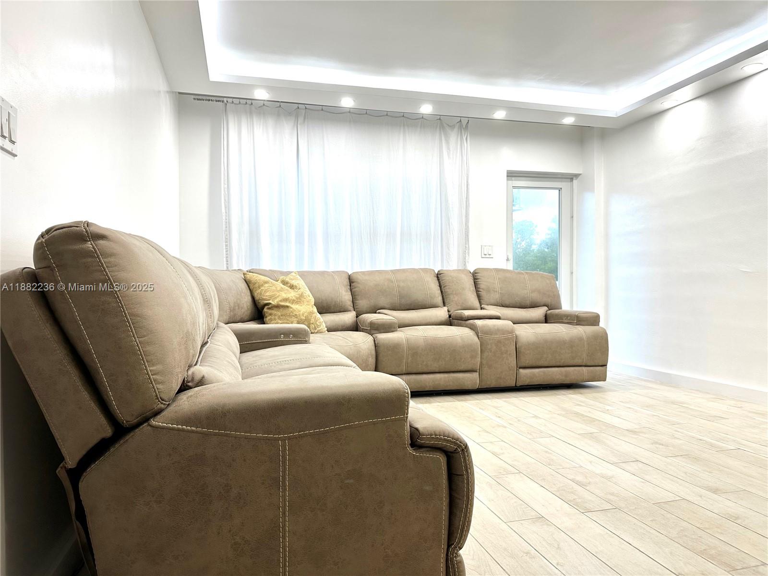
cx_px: 384
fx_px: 532
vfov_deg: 56.8
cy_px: 288
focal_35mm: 24
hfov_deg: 71.6
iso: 100
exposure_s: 1/120
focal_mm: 6.86
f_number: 1.78
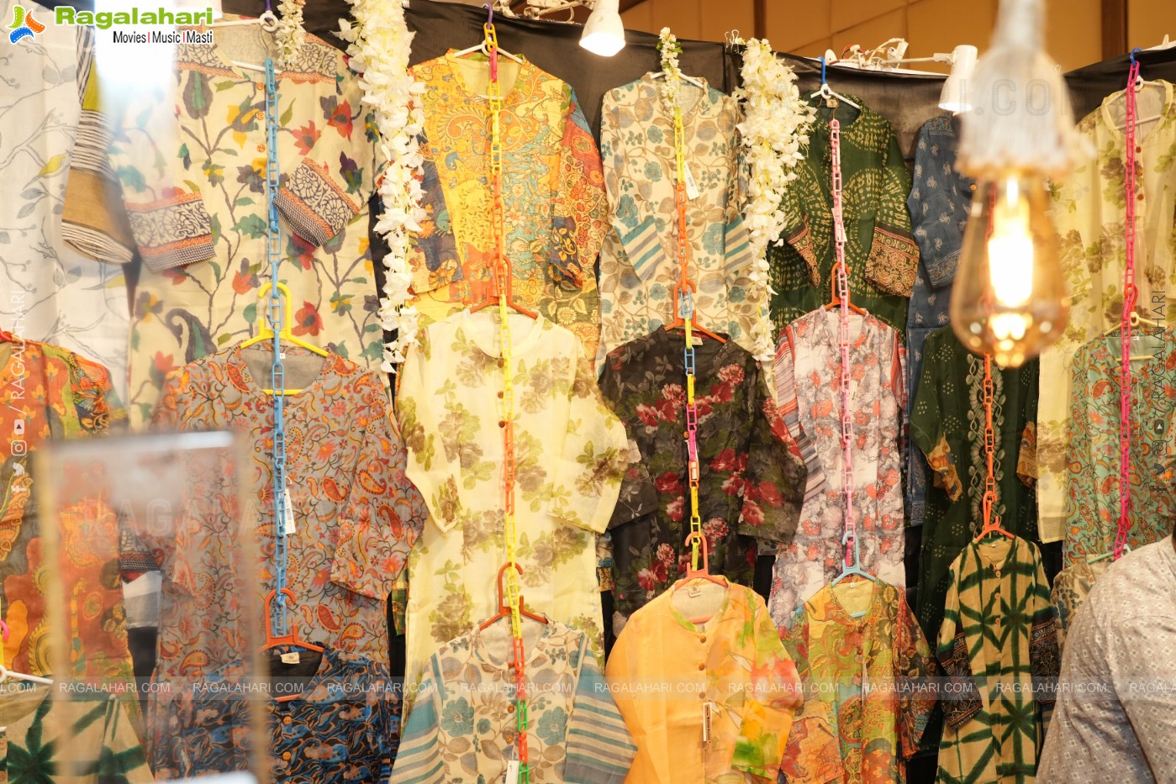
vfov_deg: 36.9
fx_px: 1176
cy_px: 392
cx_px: 588
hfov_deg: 53.1
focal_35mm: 36
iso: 1000
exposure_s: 1/125
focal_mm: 36
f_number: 5
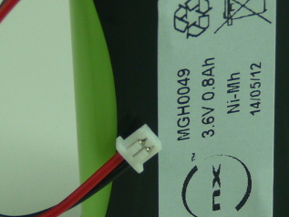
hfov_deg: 9.7
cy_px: 96
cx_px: 147
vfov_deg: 7.3
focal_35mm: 204
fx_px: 1704
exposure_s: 1/80
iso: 100
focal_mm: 10.1
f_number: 3.2
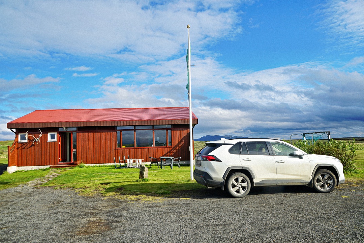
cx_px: 182
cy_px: 122
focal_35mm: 30
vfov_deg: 43.6
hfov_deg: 61.9
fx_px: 303
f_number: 11
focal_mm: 20
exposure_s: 1/125
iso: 100
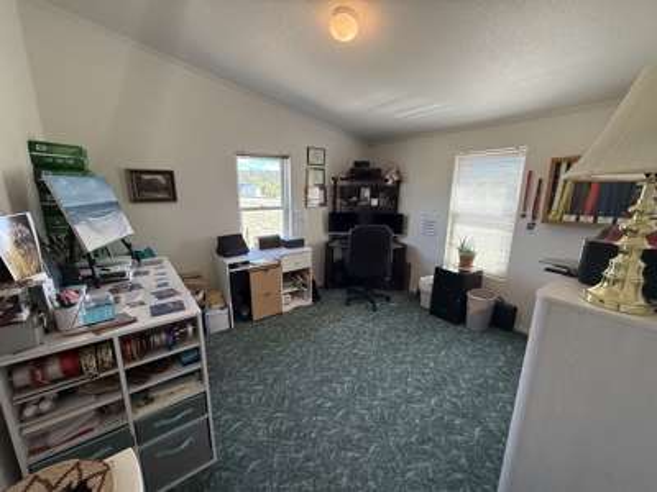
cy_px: 246
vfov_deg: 85.7
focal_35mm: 14
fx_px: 266
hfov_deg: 102.1
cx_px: 328
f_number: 2.2
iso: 250
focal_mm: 2.22
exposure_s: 1/120
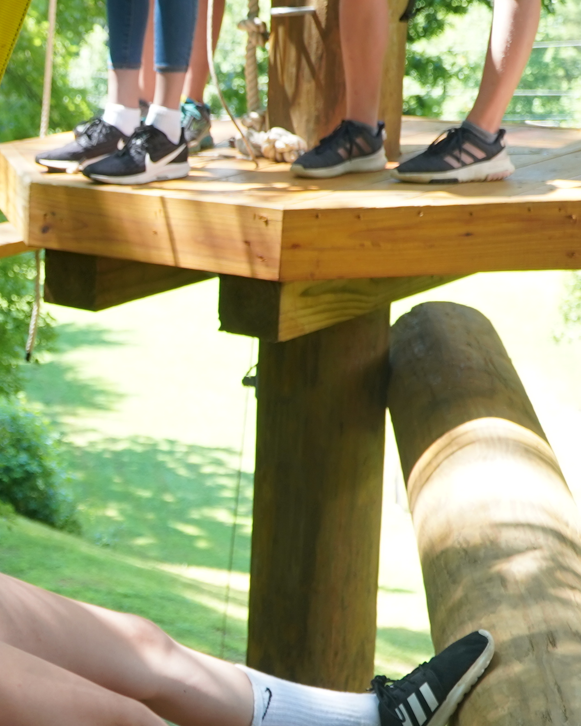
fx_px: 1526
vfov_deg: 26.7
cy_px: 448
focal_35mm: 71
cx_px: -159
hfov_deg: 19.9
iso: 320
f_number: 4
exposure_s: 1/160
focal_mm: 23
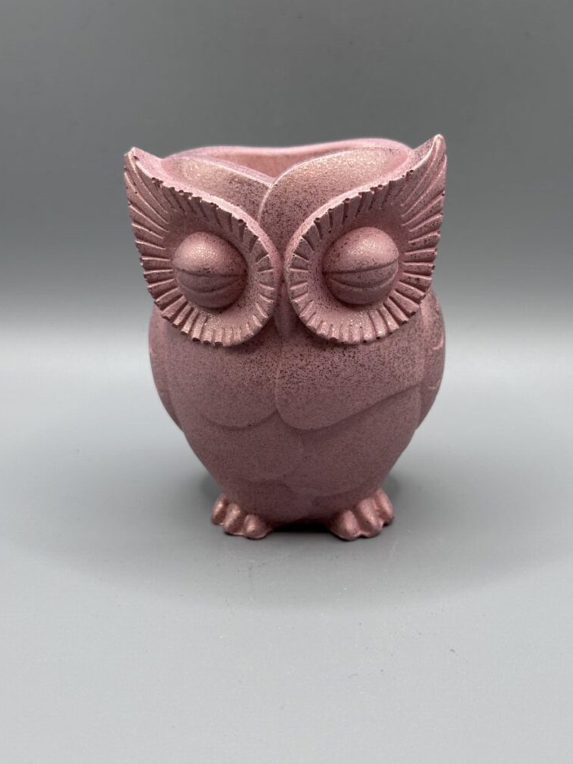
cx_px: 290
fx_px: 1082
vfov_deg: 38.9
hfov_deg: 29.7
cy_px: 377
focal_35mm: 49
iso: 50
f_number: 1.78
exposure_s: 1/168
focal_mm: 6.86
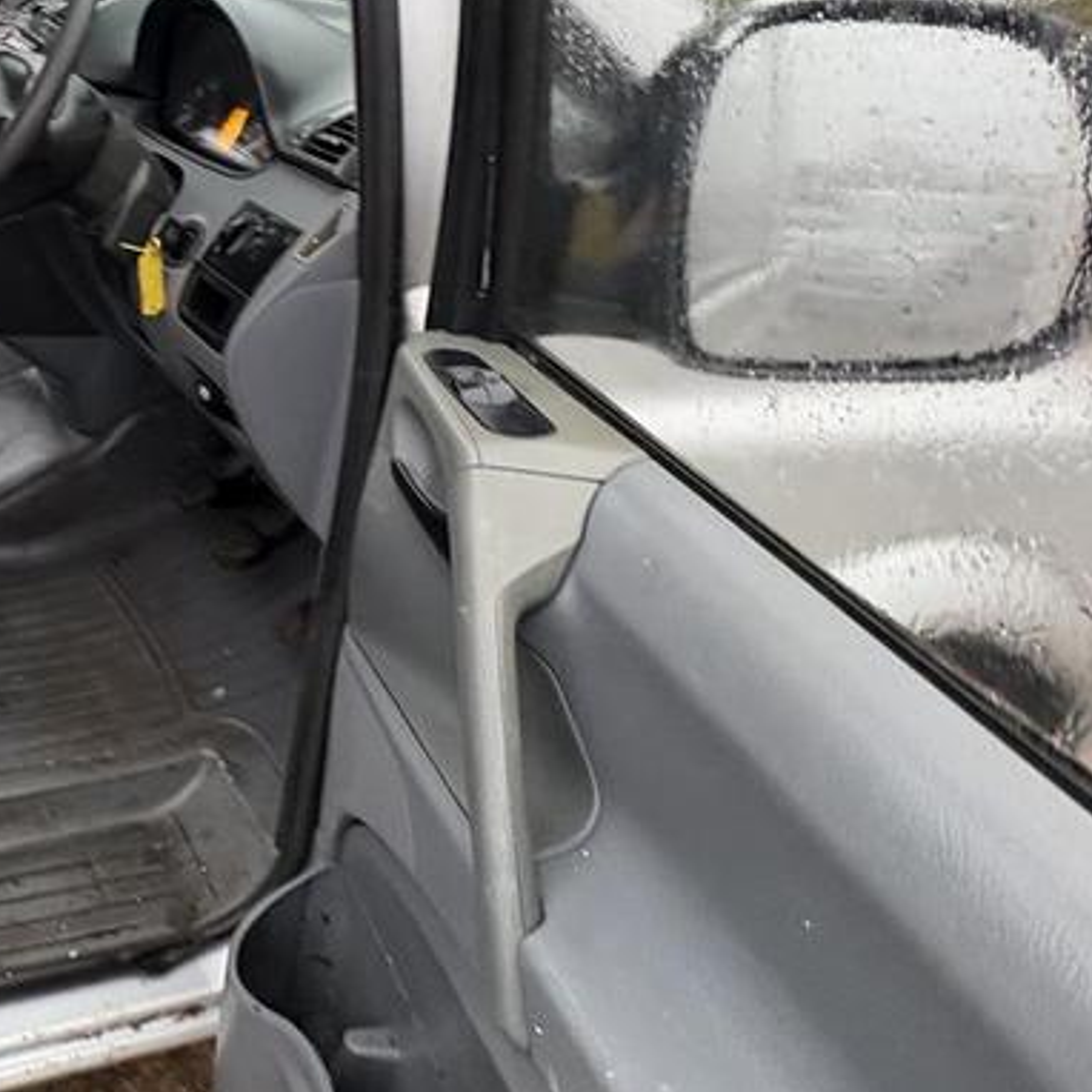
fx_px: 1035
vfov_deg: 53.6
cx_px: -46
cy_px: 303
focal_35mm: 29
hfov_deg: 45.2
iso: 250
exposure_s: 1/60
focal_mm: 2.22
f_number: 2.2
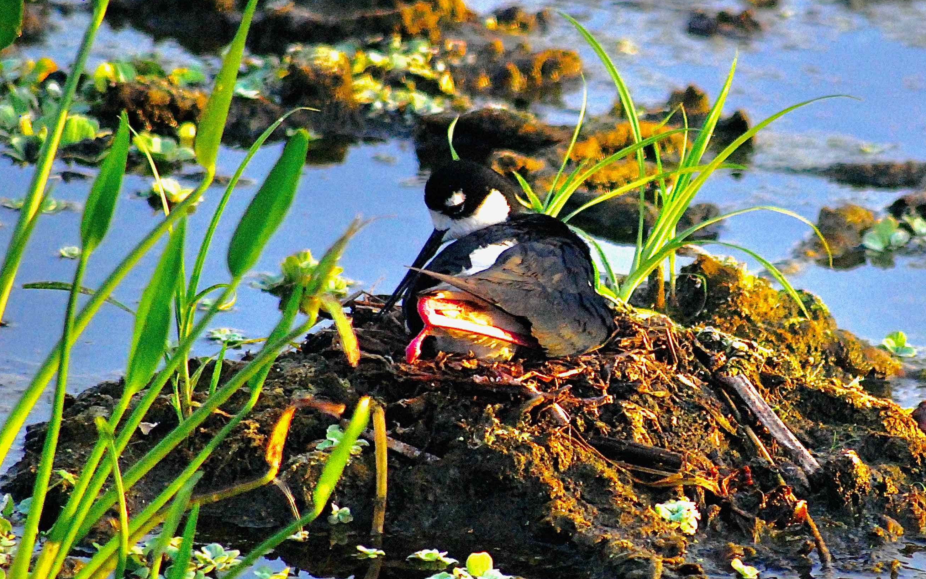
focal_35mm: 460
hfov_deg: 4.6
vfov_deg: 2.9
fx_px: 11610
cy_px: 296
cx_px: 463
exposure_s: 1/800
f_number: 5.6
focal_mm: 300
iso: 1600
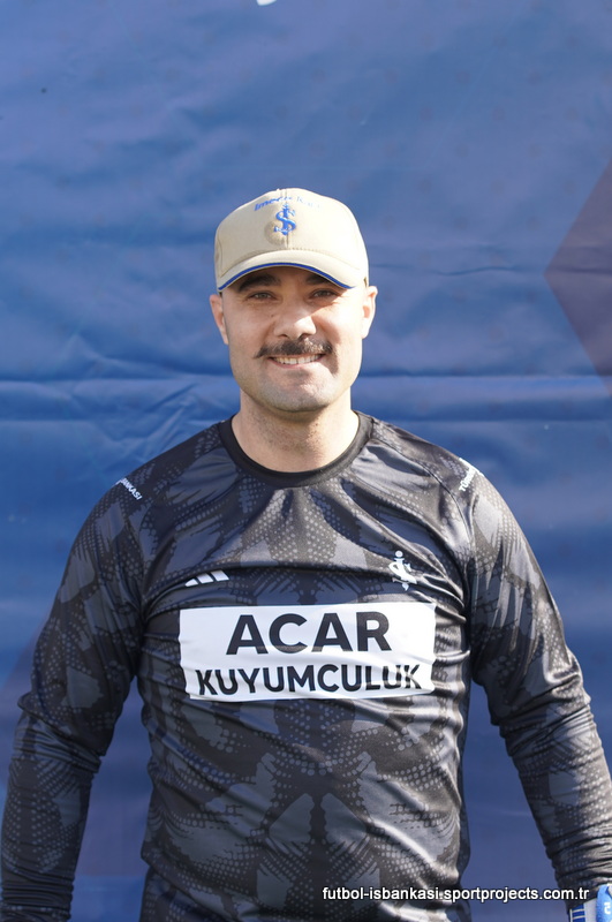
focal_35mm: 88
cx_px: 306
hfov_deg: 15.5
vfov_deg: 23.2
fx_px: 2251
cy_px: 461
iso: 100
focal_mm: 88
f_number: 4
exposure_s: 1/160
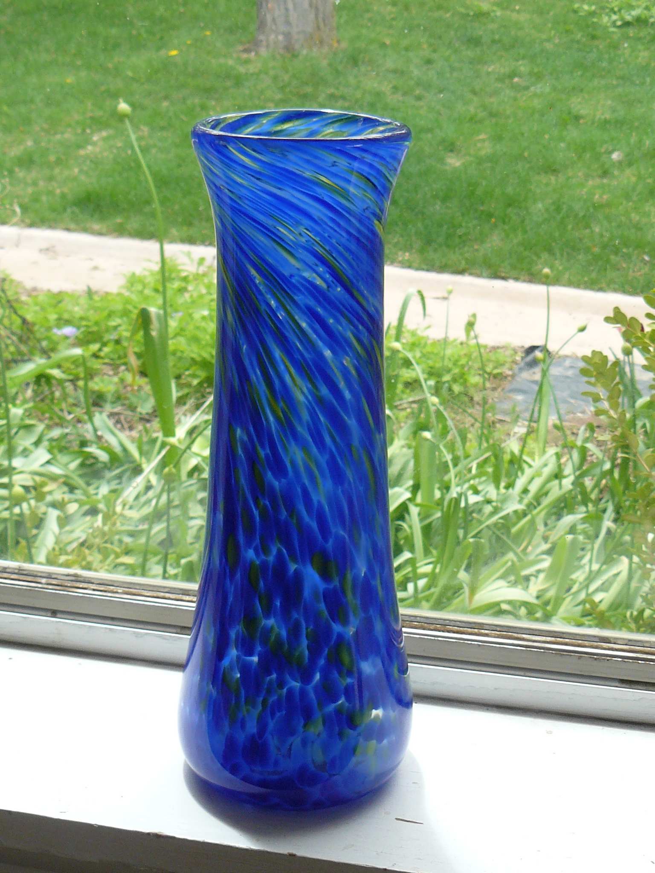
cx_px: 328
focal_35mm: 59
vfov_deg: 32.7
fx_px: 1489
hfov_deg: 24.8
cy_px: 436
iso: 100
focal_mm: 6.4
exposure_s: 1/100
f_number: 3.6
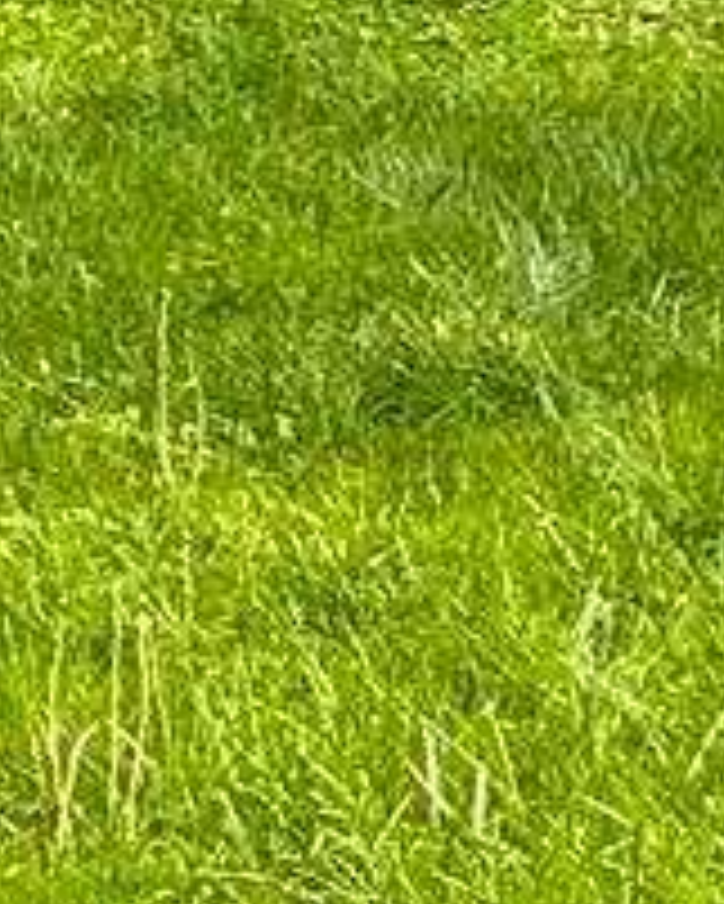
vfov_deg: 13.4
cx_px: -1920
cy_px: -256
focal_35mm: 139
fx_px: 3720
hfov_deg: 8.1
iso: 64
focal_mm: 2.22
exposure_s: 1/522
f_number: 2.2
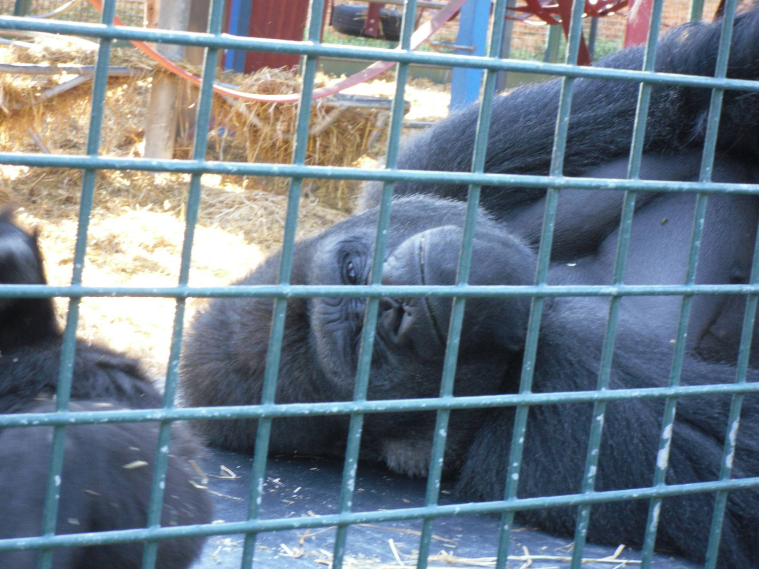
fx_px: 2433
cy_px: 293
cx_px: 372
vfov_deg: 13.3
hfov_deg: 17.7
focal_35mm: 111
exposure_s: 1/22
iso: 200
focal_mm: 18.9
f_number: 5.6
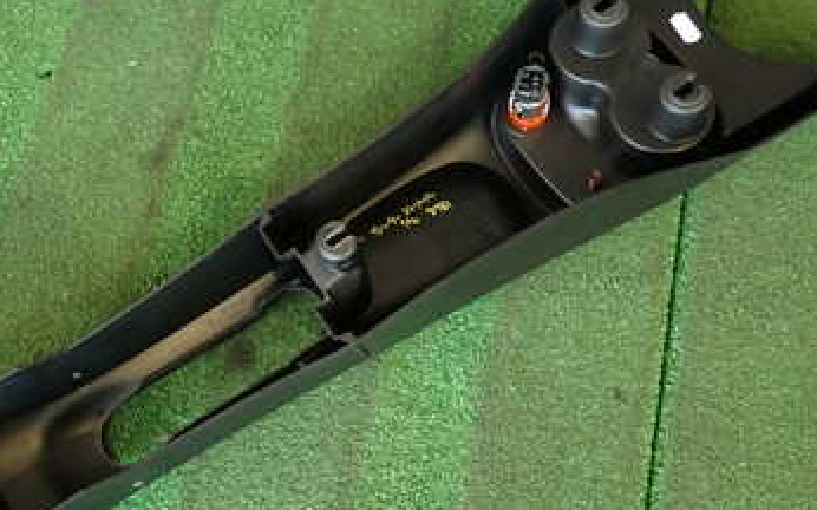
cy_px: 257
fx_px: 1024
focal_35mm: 46
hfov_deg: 43.1
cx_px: 290
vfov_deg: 28.0
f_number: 2
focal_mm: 4.5
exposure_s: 1/50
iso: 200
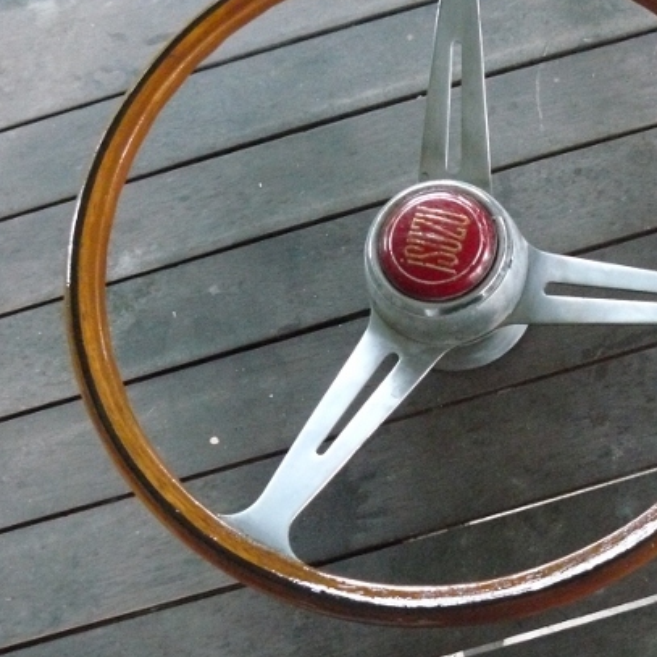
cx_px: 504
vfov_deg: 34.0
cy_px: 299
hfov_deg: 33.3
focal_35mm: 50
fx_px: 1074
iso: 800
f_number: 2.8
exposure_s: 1/15
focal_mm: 6
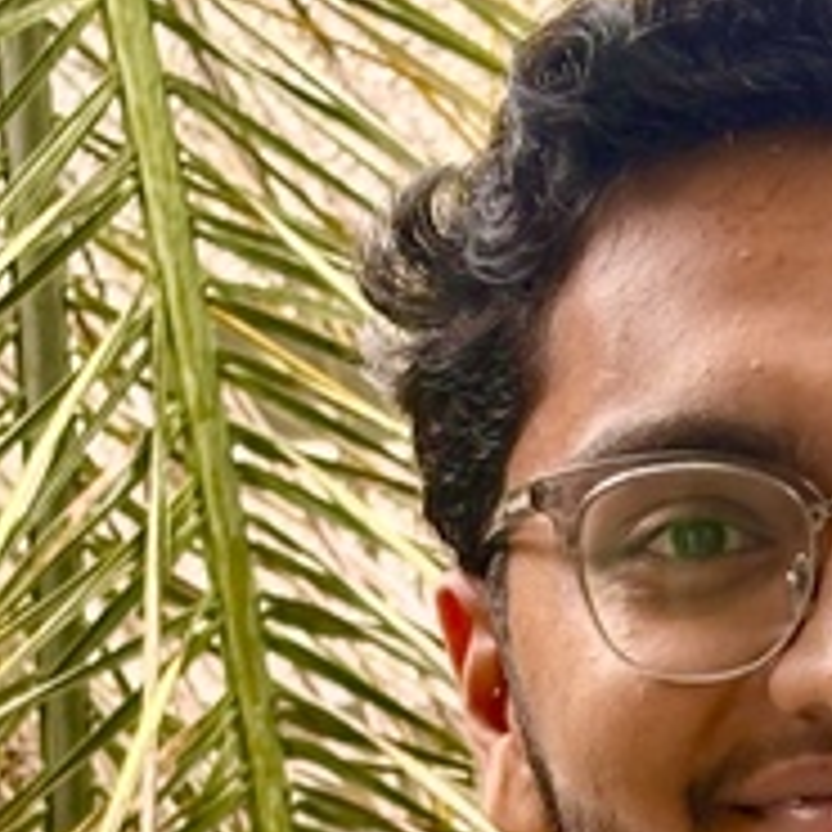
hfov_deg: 6.8
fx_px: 6934
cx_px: 895
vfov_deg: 6.7
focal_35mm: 255
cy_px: 1498
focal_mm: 5.96
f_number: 1.6
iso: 80
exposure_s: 1/60
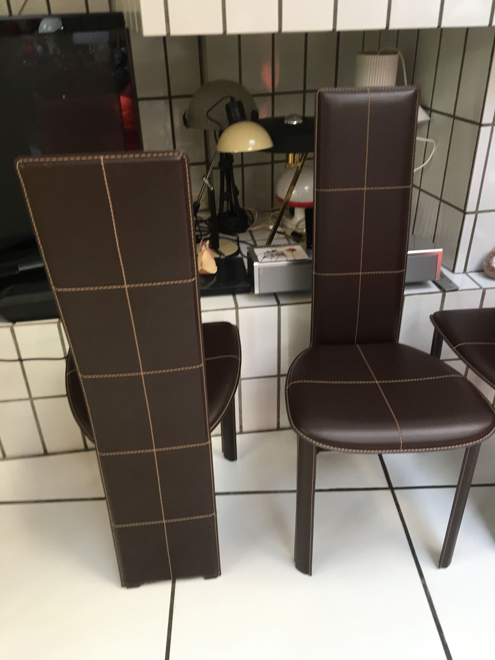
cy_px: 330
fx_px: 553
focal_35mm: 29
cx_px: 248
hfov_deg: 48.2
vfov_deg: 61.7
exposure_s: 1/33
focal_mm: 4.15
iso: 100
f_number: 2.2
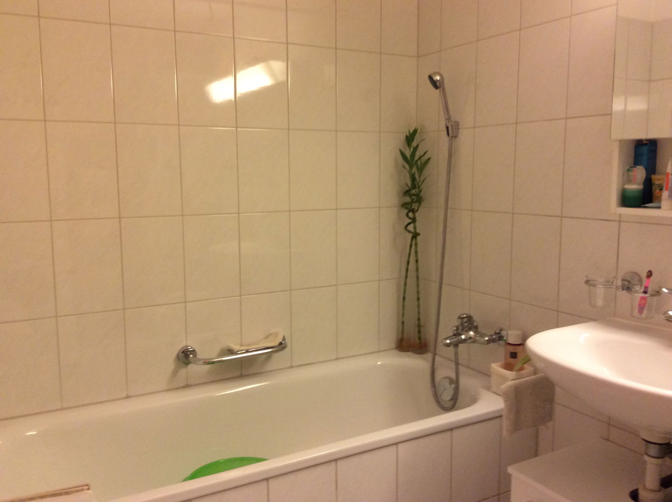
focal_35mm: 32
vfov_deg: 44.1
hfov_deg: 56.9
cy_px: 251
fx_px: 620
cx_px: 336
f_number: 2.4
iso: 100
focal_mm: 3.3
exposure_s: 1/25
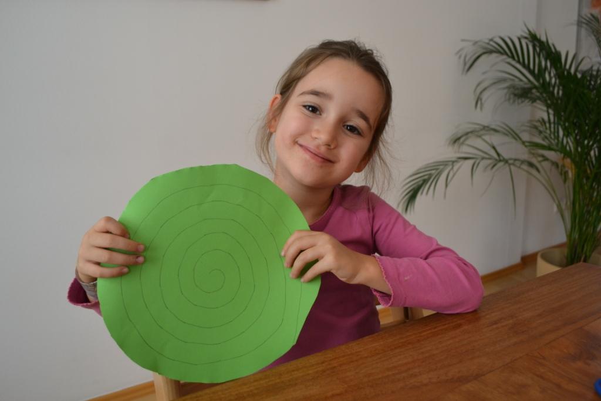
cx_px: 300
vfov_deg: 43.6
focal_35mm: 30
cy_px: 200
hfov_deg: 61.9
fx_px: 501
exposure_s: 1/60
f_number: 3.8
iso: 500
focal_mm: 20
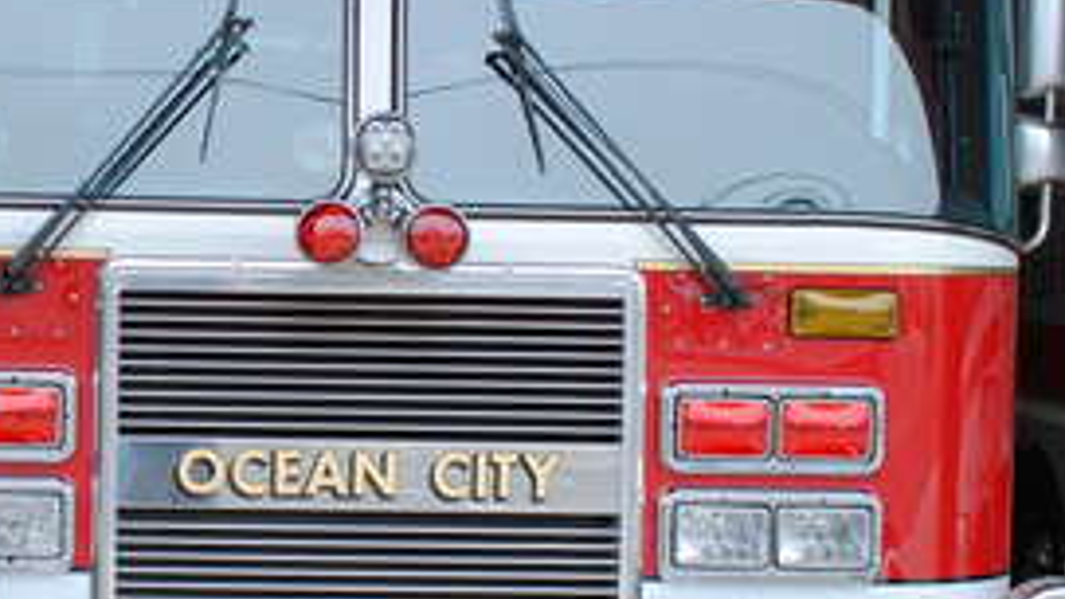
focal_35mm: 102
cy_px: 343
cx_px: 262
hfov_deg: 20.8
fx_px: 2880
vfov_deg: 11.9
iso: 100
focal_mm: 22
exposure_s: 1/125
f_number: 5.6
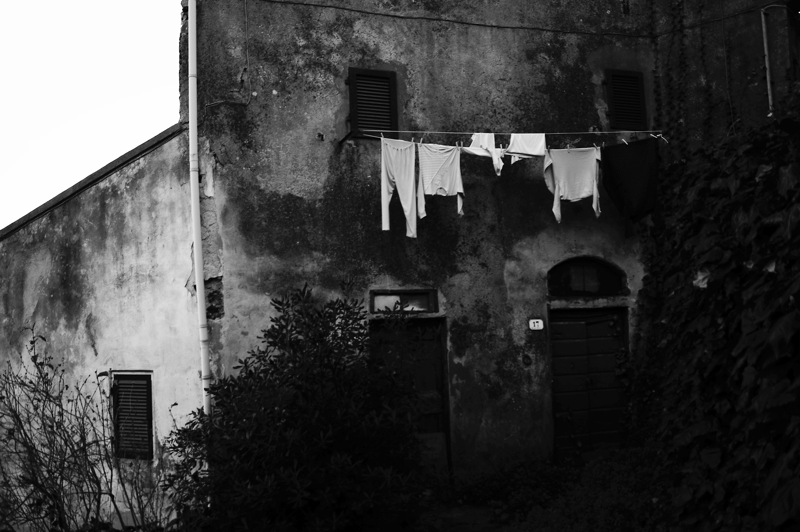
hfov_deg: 62.0
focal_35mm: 30
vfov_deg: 43.6
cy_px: 266
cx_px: 400
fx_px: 666
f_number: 3.5
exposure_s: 1/15
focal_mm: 20
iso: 100
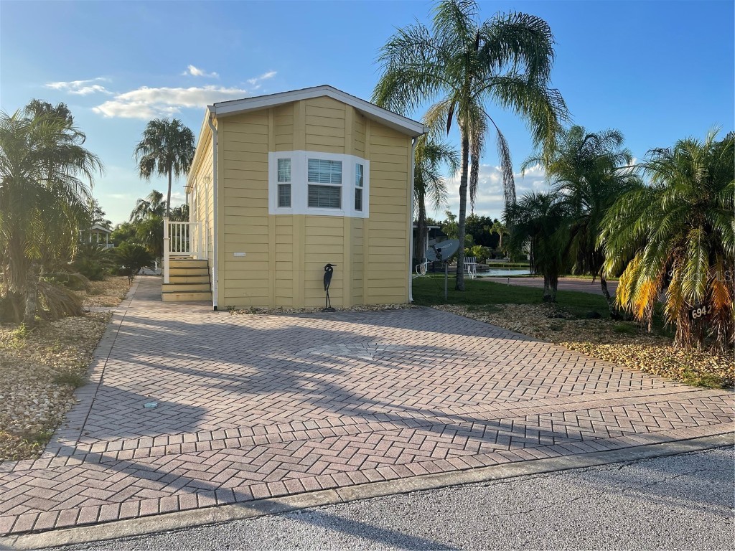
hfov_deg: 69.4
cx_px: 368
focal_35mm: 25
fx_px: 531
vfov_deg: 54.9
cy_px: 276
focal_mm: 5.1
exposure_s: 1/1575
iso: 32
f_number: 1.6
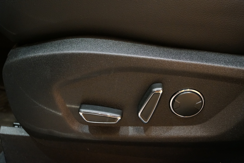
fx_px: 264
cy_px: 82
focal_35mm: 39
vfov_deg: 34.2
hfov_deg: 49.6
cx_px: 122
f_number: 5.6
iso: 3200
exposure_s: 1/25
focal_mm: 26
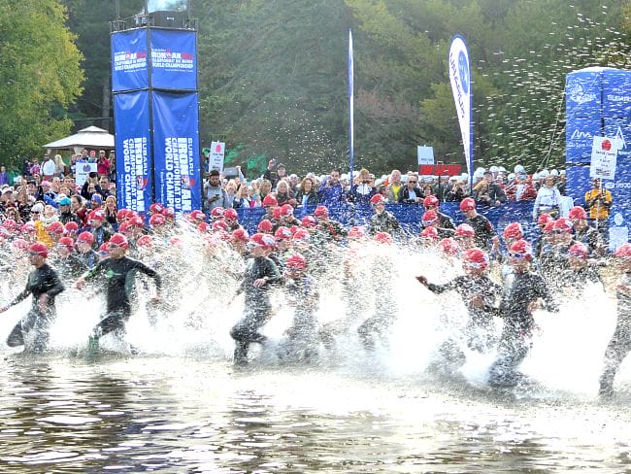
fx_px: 1933
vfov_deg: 14.0
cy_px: 237
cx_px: 316
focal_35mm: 106
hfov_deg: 18.5
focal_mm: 19
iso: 400
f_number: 5.1
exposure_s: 1/125
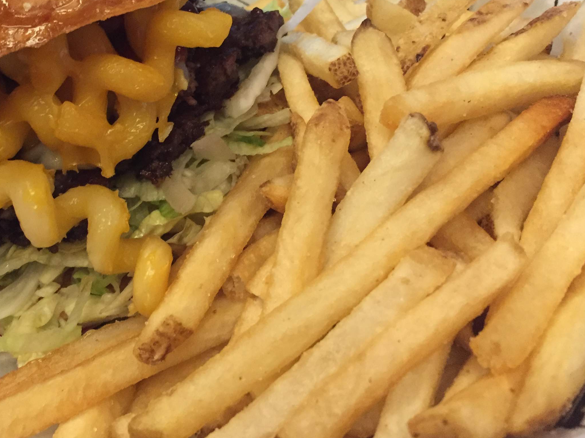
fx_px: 777
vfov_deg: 31.2
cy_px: 140
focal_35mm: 46
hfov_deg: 40.4
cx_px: 165
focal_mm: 4.15
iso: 320
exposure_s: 1/15
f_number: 2.2
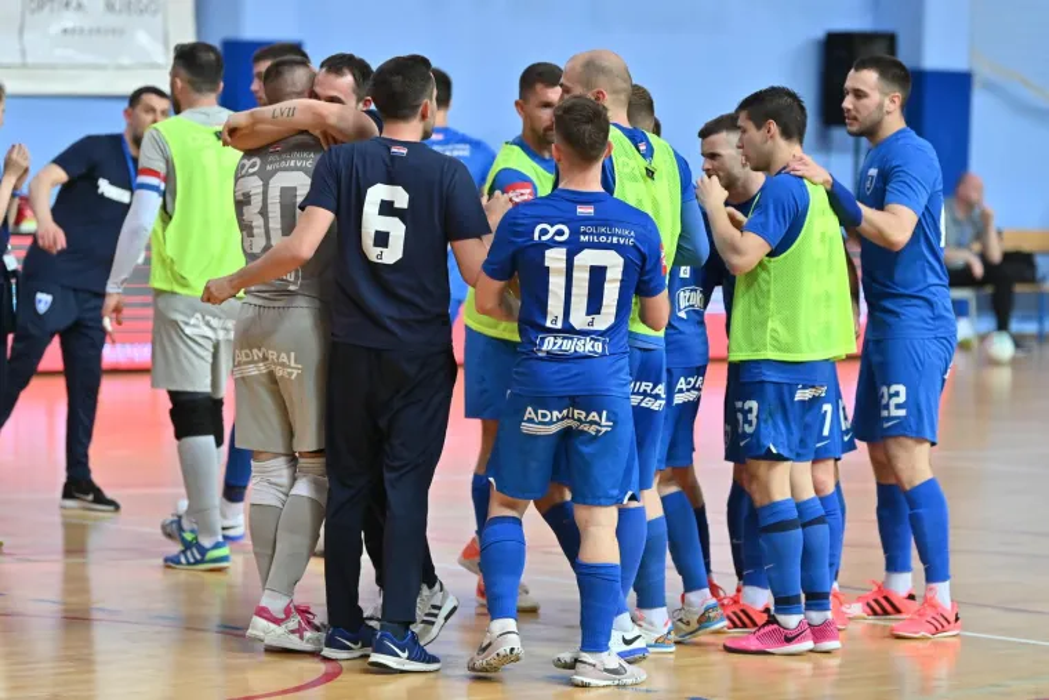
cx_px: 524
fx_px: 3934
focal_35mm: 135
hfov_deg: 15.2
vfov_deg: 10.2
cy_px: 350
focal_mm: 135
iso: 4000
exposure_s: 1/2000
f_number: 2.8
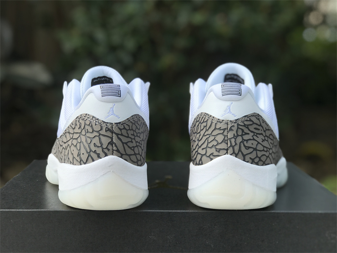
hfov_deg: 33.8
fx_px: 555
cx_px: 168
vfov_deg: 25.7
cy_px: 126
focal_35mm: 57
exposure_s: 1/128
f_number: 2.8
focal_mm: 6.6
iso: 20
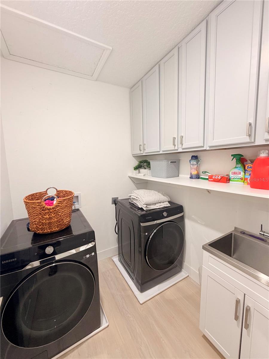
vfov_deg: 102.1
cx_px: 134
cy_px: 180
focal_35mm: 14
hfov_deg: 85.7
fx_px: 145
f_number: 2.2
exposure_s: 1/60
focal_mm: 2.22
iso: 250
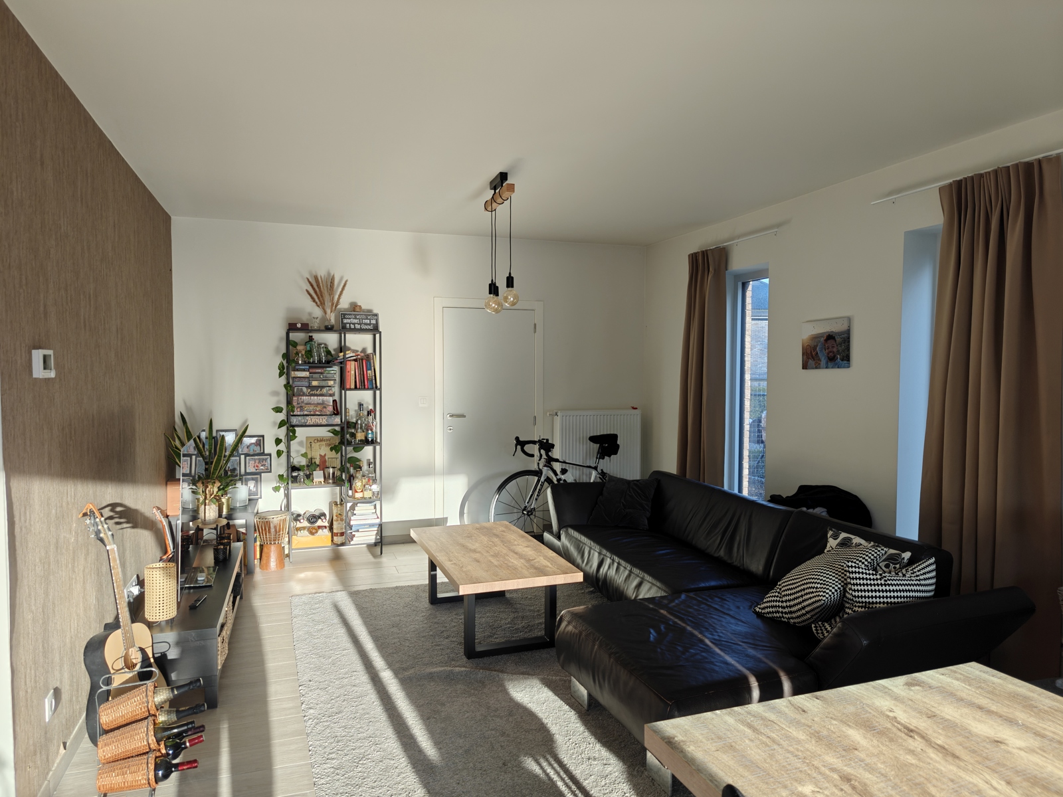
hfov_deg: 73.9
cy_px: 398
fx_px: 706
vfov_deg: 58.9
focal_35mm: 23
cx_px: 532
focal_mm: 6.06
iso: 200
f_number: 1.6
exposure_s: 1/282
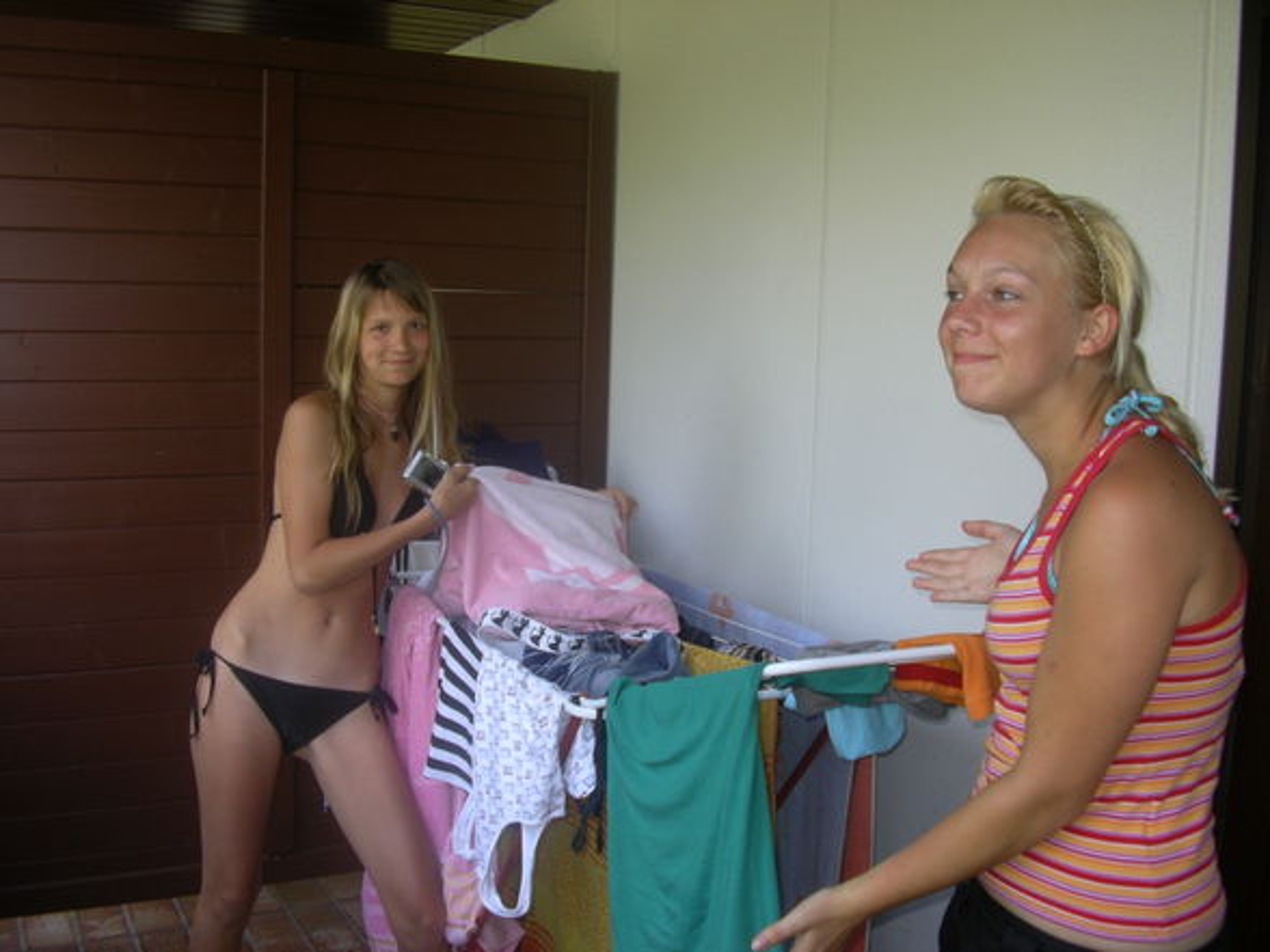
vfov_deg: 37.7
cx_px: 635
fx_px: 1394
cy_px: 476
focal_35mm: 38
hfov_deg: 49.0
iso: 50
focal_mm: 5.8
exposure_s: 1/80
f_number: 2.9
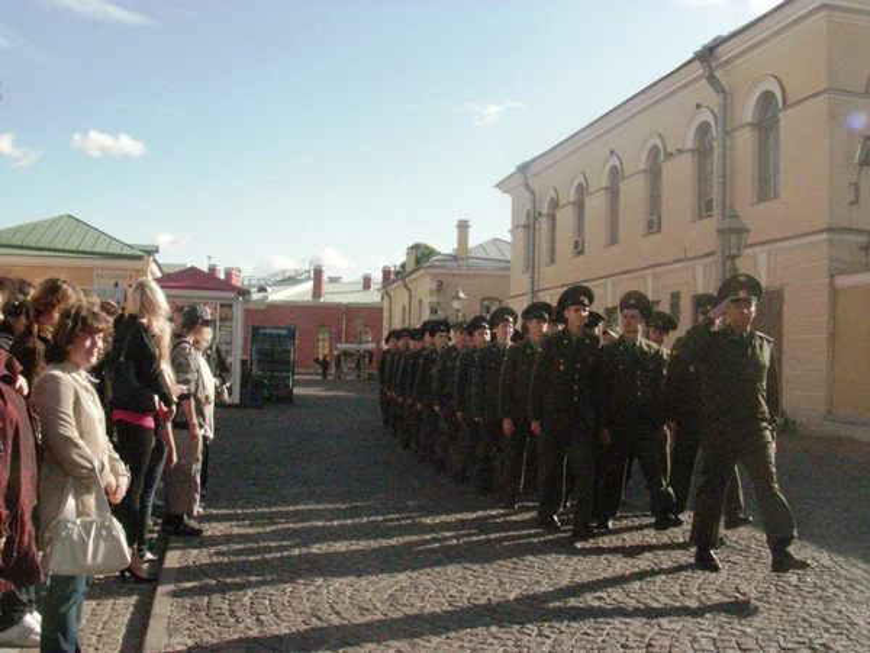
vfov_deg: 37.7
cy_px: 326
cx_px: 435
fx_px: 955
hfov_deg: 49.0
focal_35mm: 38
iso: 800
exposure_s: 1/390
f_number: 13.6
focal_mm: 6.3
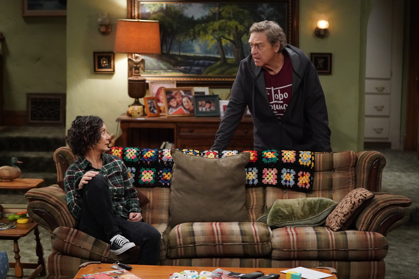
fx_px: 896
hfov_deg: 26.3
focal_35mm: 77
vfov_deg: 17.7
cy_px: 140
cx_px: 210
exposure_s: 1/160
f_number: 2.8
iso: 8000
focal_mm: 77
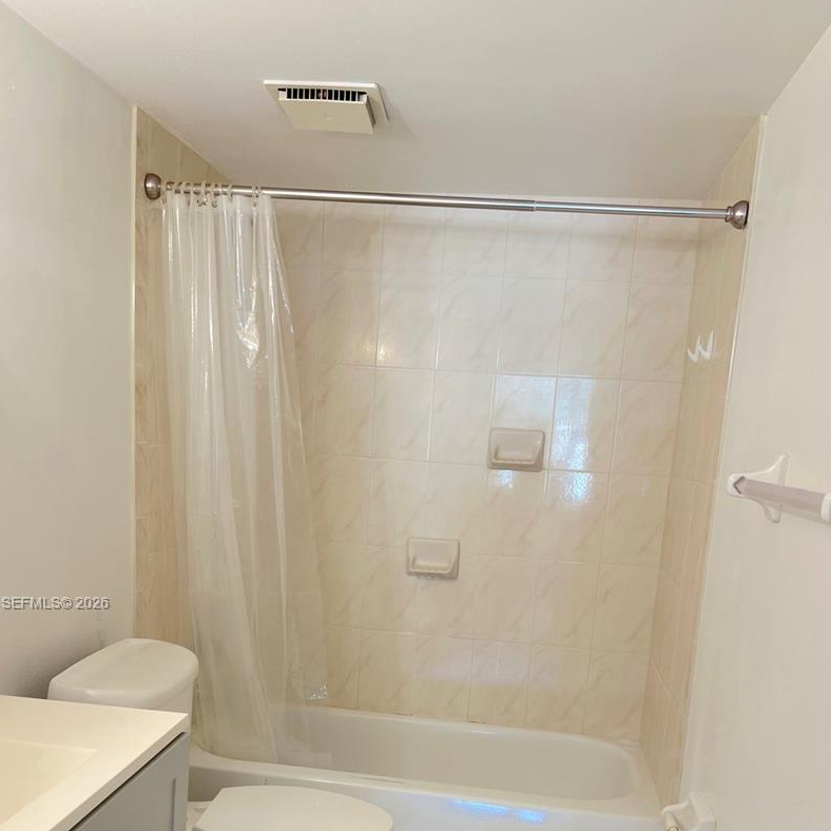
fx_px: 951
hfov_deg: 47.2
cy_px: 604
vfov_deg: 45.9
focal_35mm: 35
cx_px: 388
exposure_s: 1/60
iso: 80
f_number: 1.5
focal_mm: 5.7
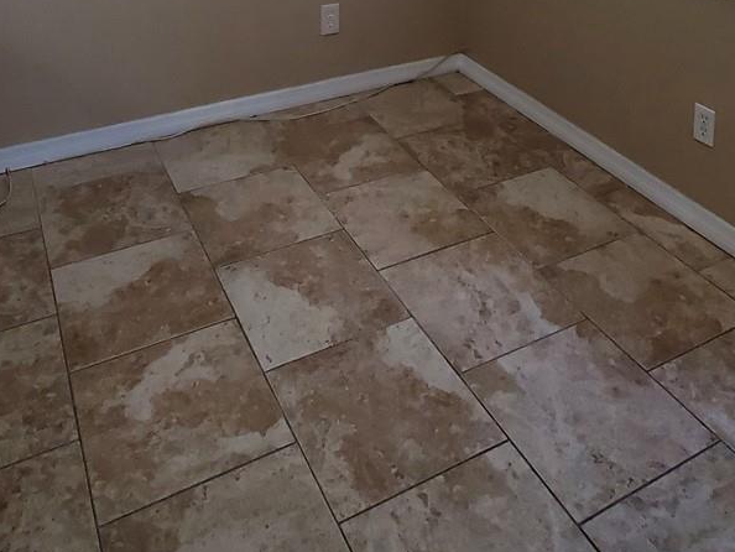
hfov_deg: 52.6
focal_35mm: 35
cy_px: -145
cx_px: 369
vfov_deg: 32.1
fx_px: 743
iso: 200
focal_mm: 1.8
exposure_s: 1/59
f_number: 2.2
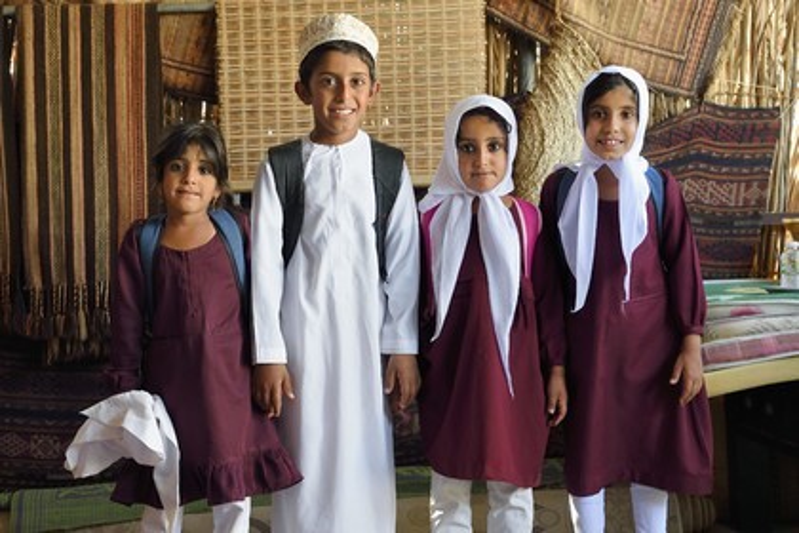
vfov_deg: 22.6
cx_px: 400
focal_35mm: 60
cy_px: 266
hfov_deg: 33.4
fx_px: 1332
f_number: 7.1
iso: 800
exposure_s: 1/40
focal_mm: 60
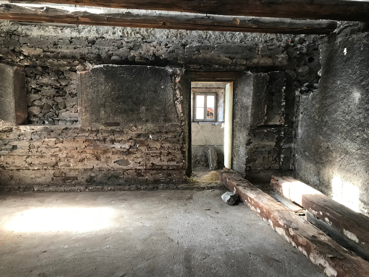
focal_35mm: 28
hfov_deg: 63.4
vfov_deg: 49.7
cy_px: 138
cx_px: 184
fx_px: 298
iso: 32
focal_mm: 3.99
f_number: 1.8
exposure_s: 1/20
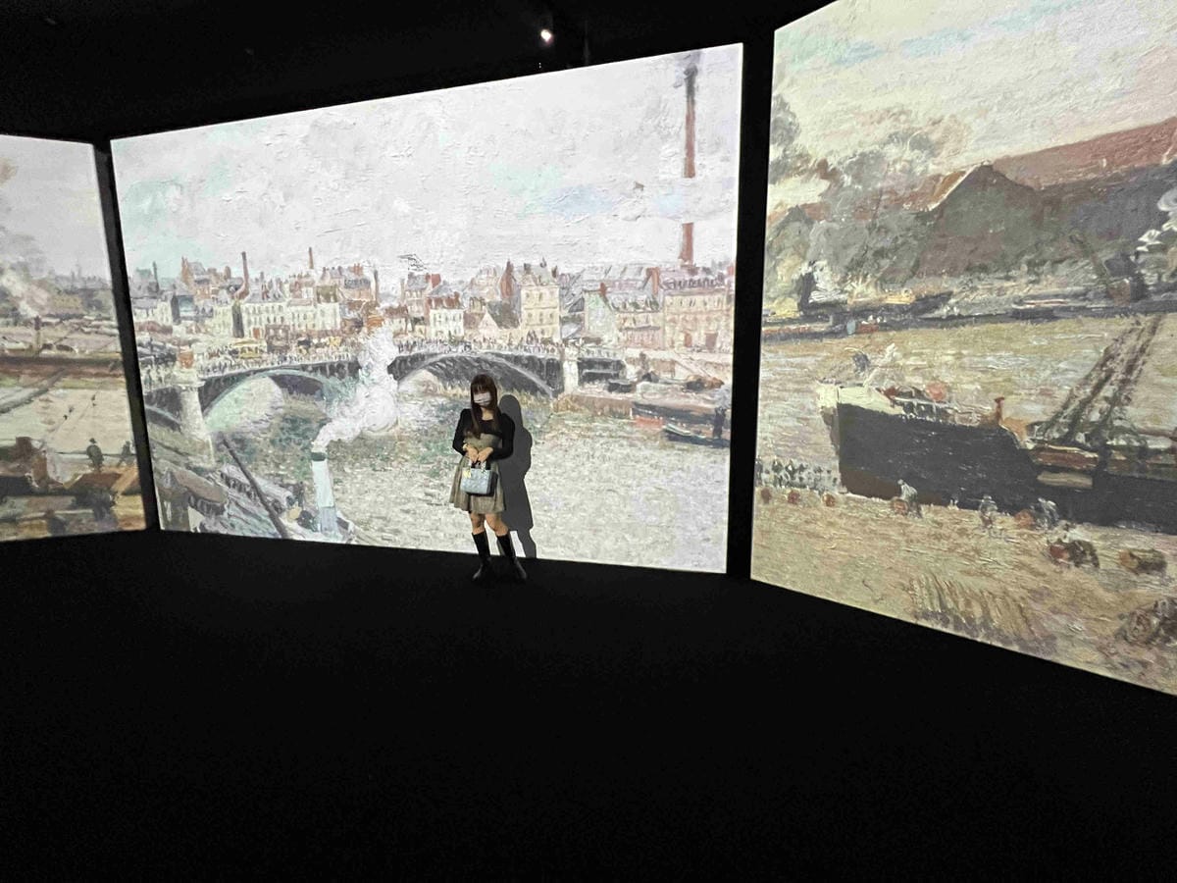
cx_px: 588
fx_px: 442
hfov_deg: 106.2
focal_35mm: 13
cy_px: 442
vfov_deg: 89.9
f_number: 1.8
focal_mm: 1.57
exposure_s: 1/60
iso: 800
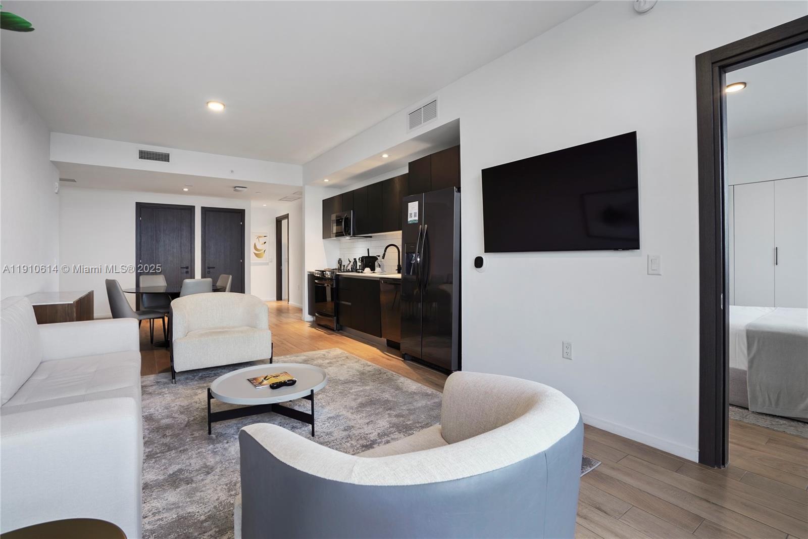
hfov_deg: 96.7
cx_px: 404
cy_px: 270
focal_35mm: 16
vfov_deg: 73.7
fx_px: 359
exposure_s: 1/4
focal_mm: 16
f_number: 8
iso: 400
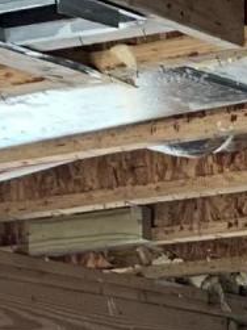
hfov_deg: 6.6
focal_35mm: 207
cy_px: 830
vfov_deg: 8.6
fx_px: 1971
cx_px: 681
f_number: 1.8
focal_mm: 4.25
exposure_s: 1/99
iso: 100
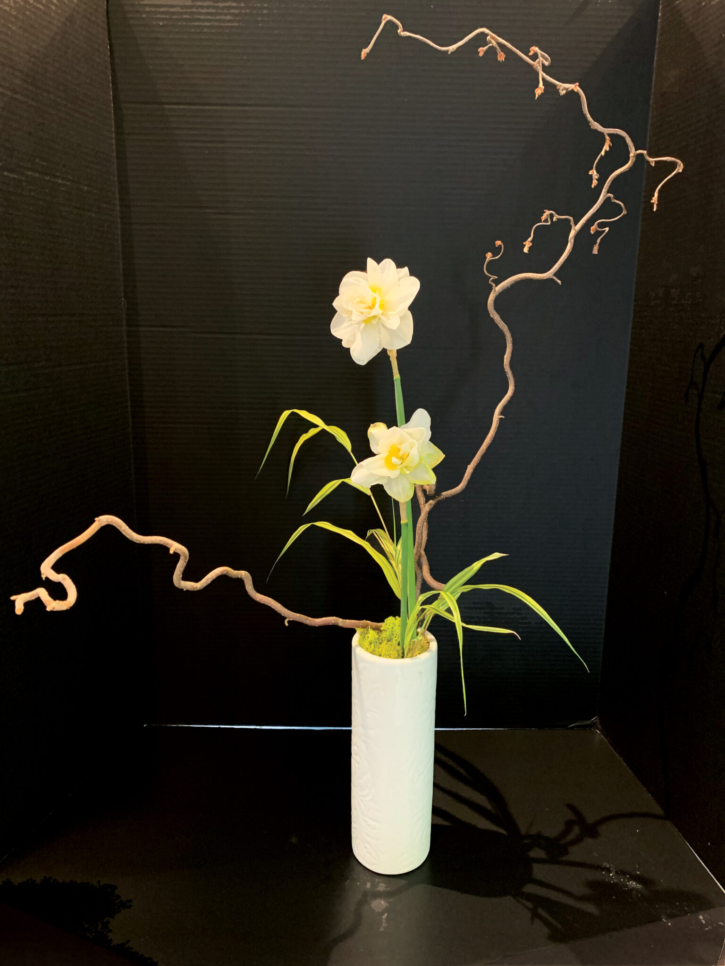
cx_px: 362
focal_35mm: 26
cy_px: 483
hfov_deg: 53.1
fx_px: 726
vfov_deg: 67.3
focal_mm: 4.25
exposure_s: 1/40
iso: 320
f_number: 1.8
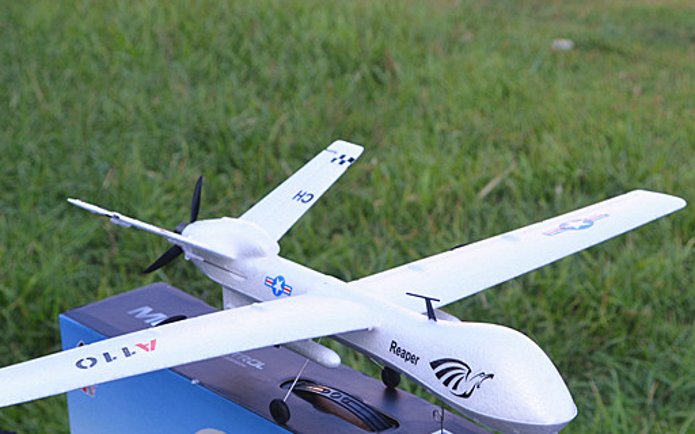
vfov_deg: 13.0
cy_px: 329
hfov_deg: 20.8
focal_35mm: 100
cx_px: 352
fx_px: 1894
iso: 200
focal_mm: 42
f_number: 6.3
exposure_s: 1/160
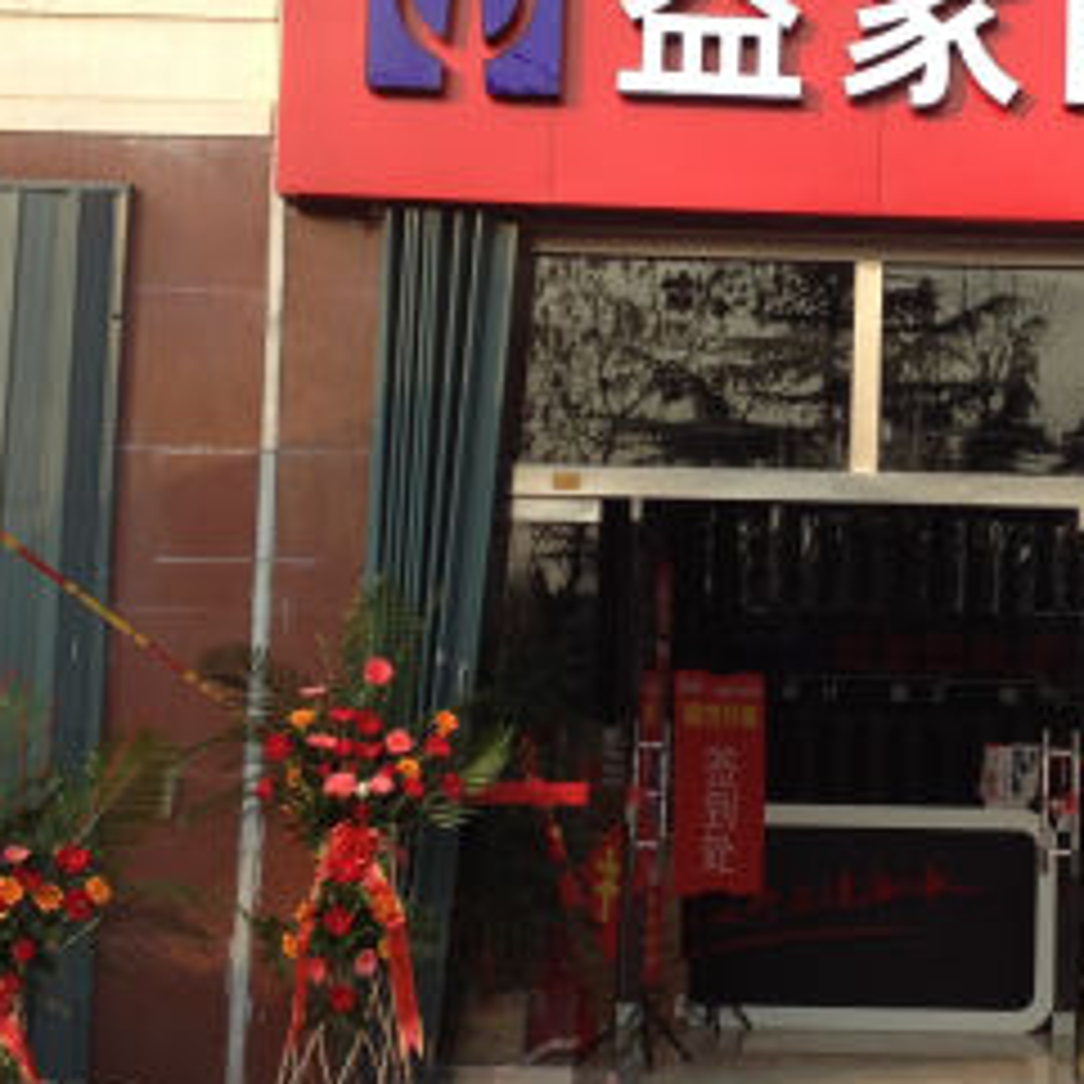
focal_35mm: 82
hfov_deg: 20.7
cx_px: 963
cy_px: 526
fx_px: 2905
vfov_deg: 21.1
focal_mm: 4.28
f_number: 2.4
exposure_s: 1/442
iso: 50
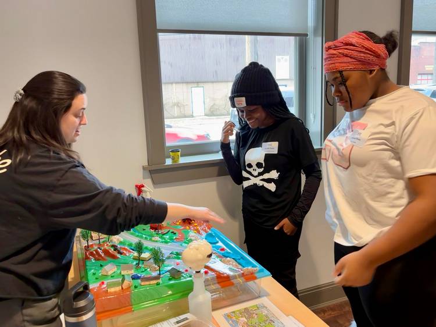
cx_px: 218
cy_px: 164
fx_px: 327
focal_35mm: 26
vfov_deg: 53.0
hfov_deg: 67.3
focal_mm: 5.96
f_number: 1.6
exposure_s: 1/60
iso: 125
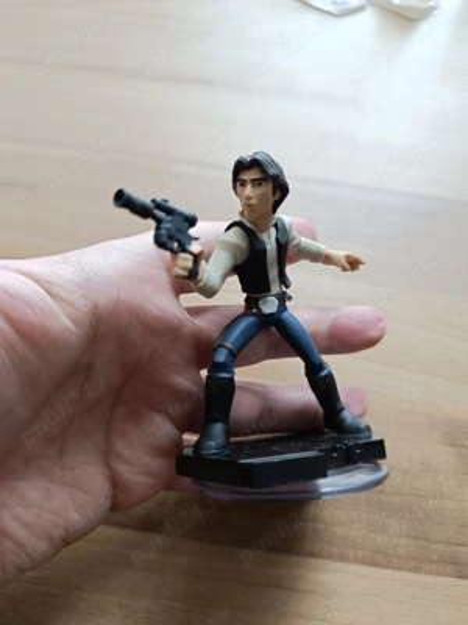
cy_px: 312
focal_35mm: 24
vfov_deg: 71.6
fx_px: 433
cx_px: 234
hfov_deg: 56.8
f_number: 1.65
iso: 1172
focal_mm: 6.14
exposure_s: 1/50
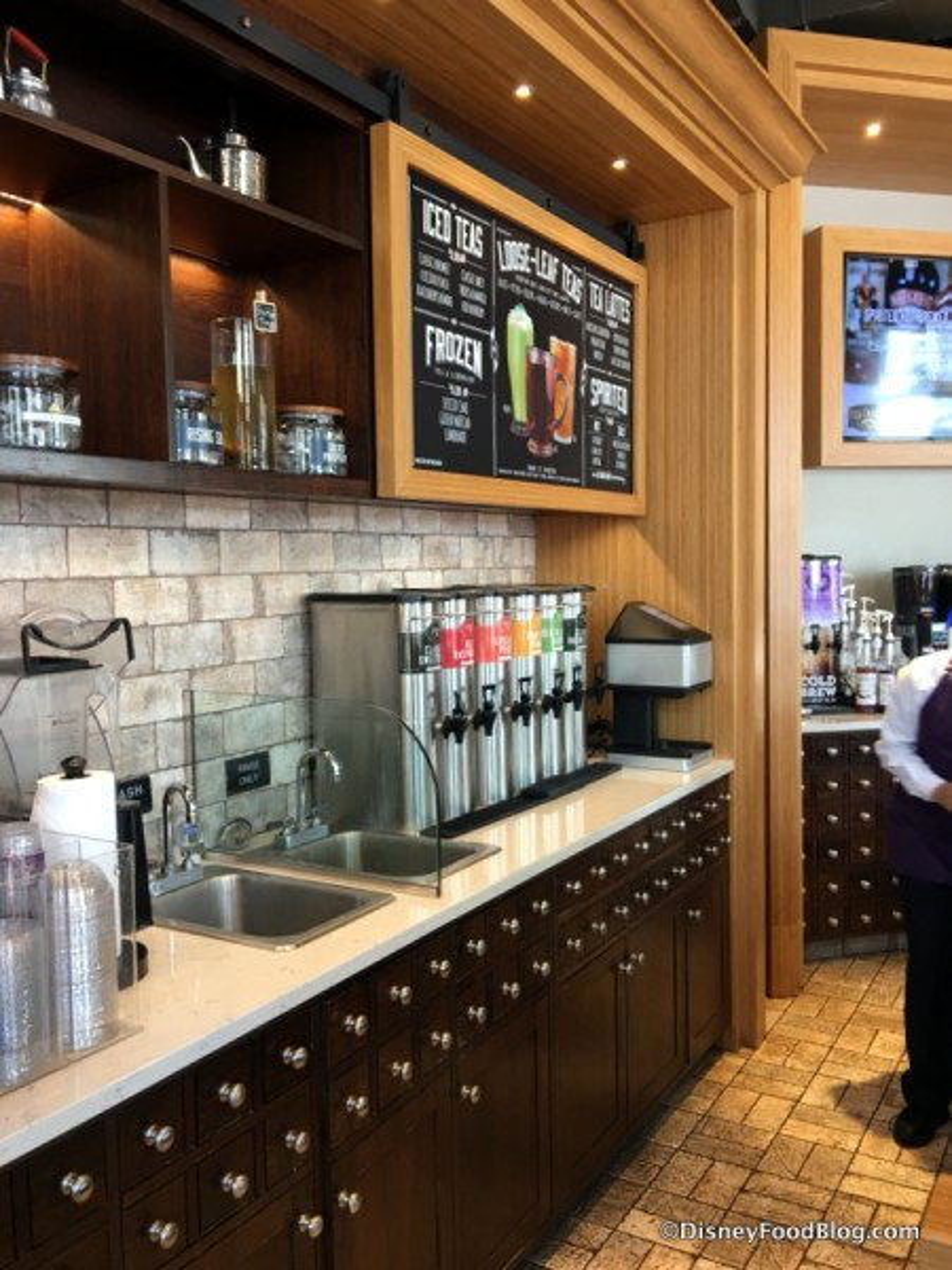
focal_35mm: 29
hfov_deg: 48.2
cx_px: 476
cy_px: 635
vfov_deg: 61.7
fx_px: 1063
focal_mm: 4.15
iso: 32
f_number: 2.2
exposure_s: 1/15
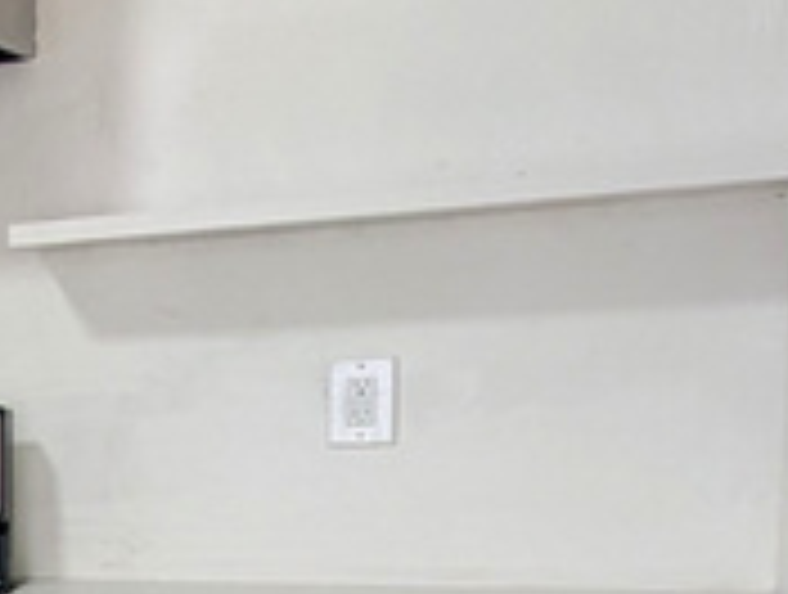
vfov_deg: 20.4
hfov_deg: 17.4
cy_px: 608
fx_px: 1597
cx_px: -883
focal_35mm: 70
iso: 63
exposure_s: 1/60
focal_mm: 2.02
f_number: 1.7
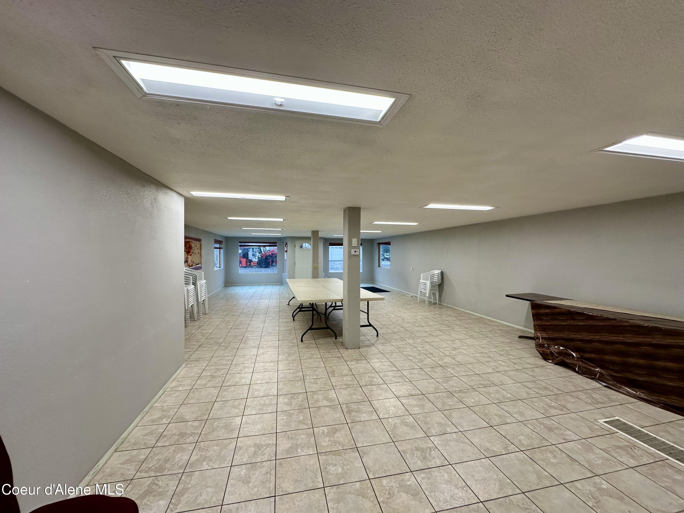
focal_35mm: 14
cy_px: 256
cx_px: 342
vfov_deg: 85.7
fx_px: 277
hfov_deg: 102.1
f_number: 2.2
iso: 125
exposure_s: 1/120
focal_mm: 2.22
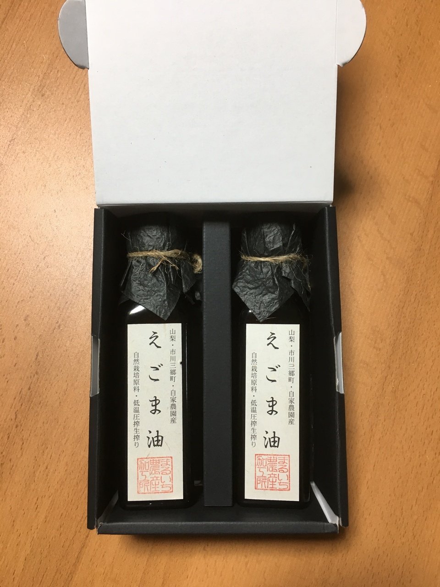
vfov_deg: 61.7
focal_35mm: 29
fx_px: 491
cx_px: 220
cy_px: 294
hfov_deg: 48.2
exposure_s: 1/30
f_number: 2.2
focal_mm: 4.15
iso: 80
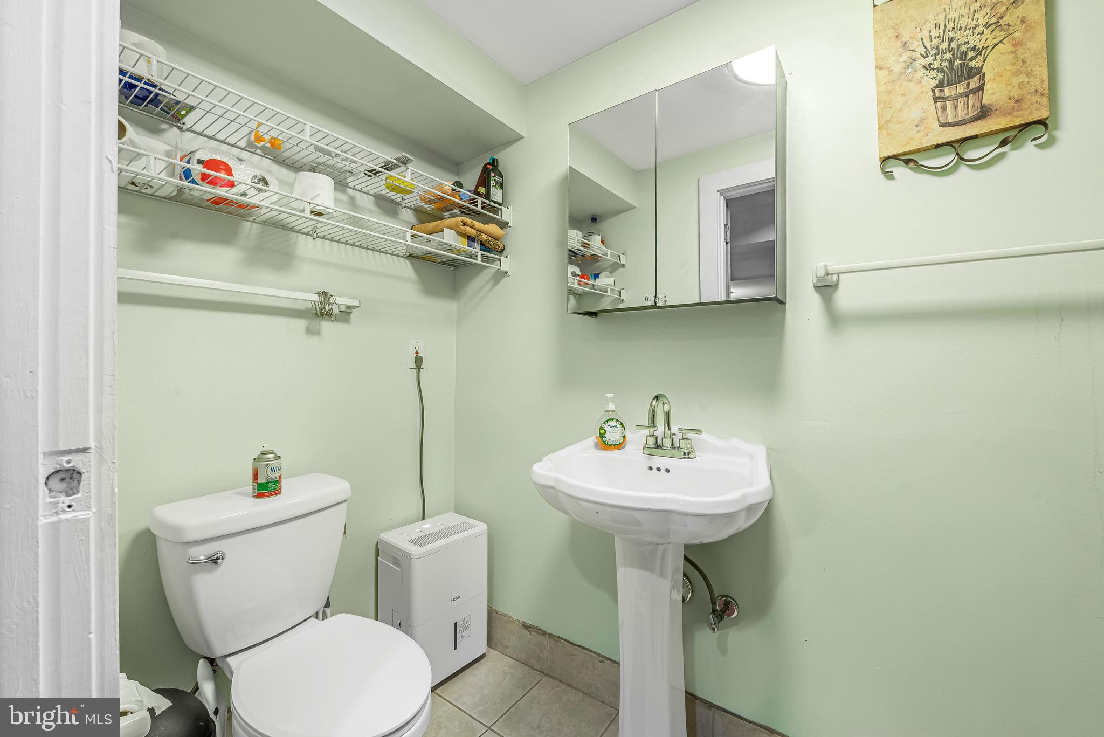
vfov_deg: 81.3
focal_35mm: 14
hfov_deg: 104.2
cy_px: 368
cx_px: 552
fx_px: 429
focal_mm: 14
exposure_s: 1/1.25
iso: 250
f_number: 10
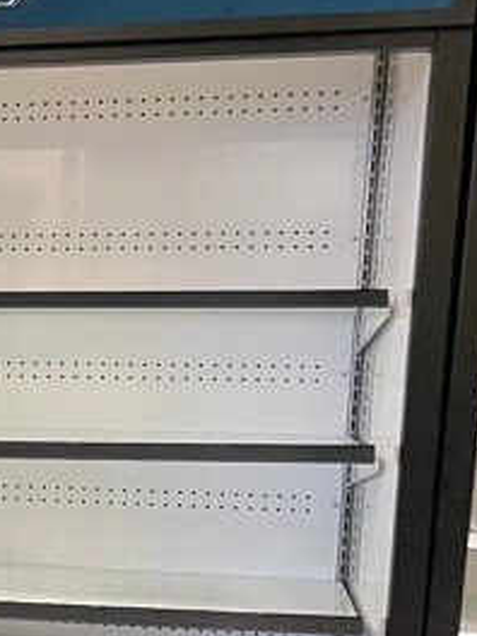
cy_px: 563
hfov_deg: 16.7
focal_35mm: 80
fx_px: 1470
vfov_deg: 23.8
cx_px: -241
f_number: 1.6
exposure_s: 1/60
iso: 400
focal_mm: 5.1
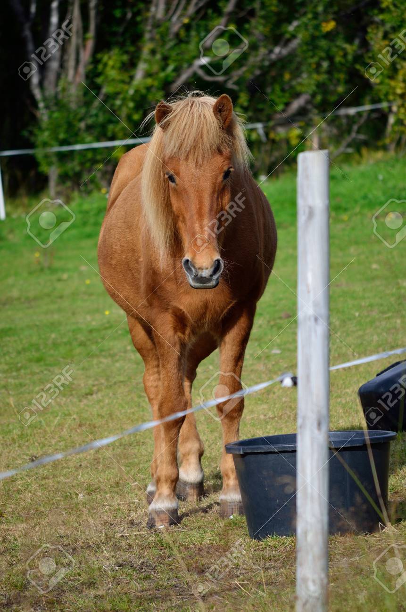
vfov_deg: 6.9
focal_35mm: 300
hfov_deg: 4.6
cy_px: 306
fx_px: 5098
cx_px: 203
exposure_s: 1/640
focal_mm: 200
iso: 200
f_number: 6.3
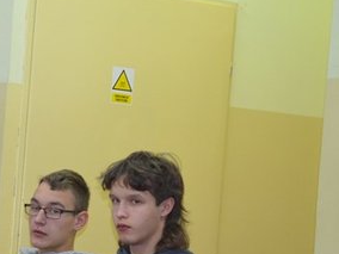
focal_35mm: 181
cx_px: -33
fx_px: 1774
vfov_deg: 8.2
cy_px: 232
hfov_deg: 10.8
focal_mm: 55
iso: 2000
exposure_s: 1/60
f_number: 5.6
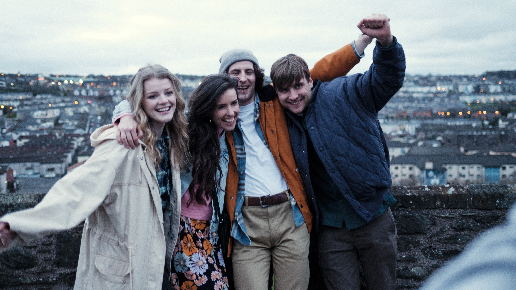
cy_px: 117
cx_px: 257
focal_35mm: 37
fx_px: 506
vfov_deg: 31.9
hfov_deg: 54.0
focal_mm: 23
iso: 800
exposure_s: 1/160
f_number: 1.4
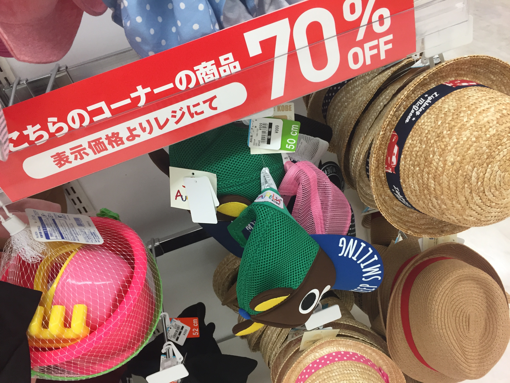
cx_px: 255
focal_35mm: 29
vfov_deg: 48.2
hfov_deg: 61.7
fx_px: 427
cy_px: 192
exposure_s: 1/30
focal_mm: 4.15
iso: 50
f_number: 2.2
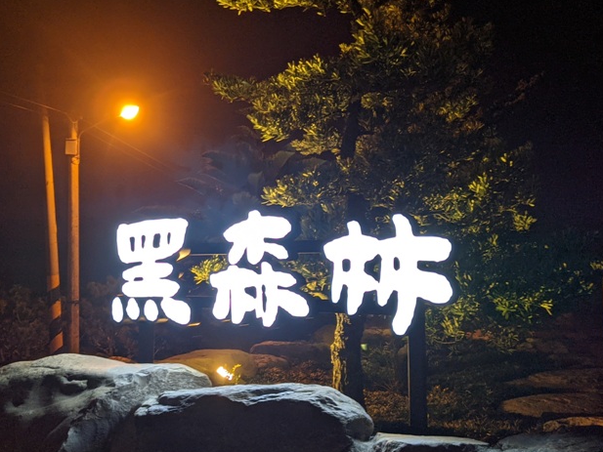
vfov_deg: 40.7
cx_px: 248
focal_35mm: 35
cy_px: 225
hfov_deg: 52.3
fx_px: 610
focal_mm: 4.38
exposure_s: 1/28.6
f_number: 1.73
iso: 55
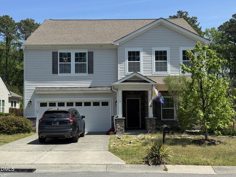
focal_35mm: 48
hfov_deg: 39.7
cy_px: 88
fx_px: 327
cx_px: 118
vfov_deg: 30.3
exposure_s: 1/4049
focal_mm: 6.76
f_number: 1.78
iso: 64
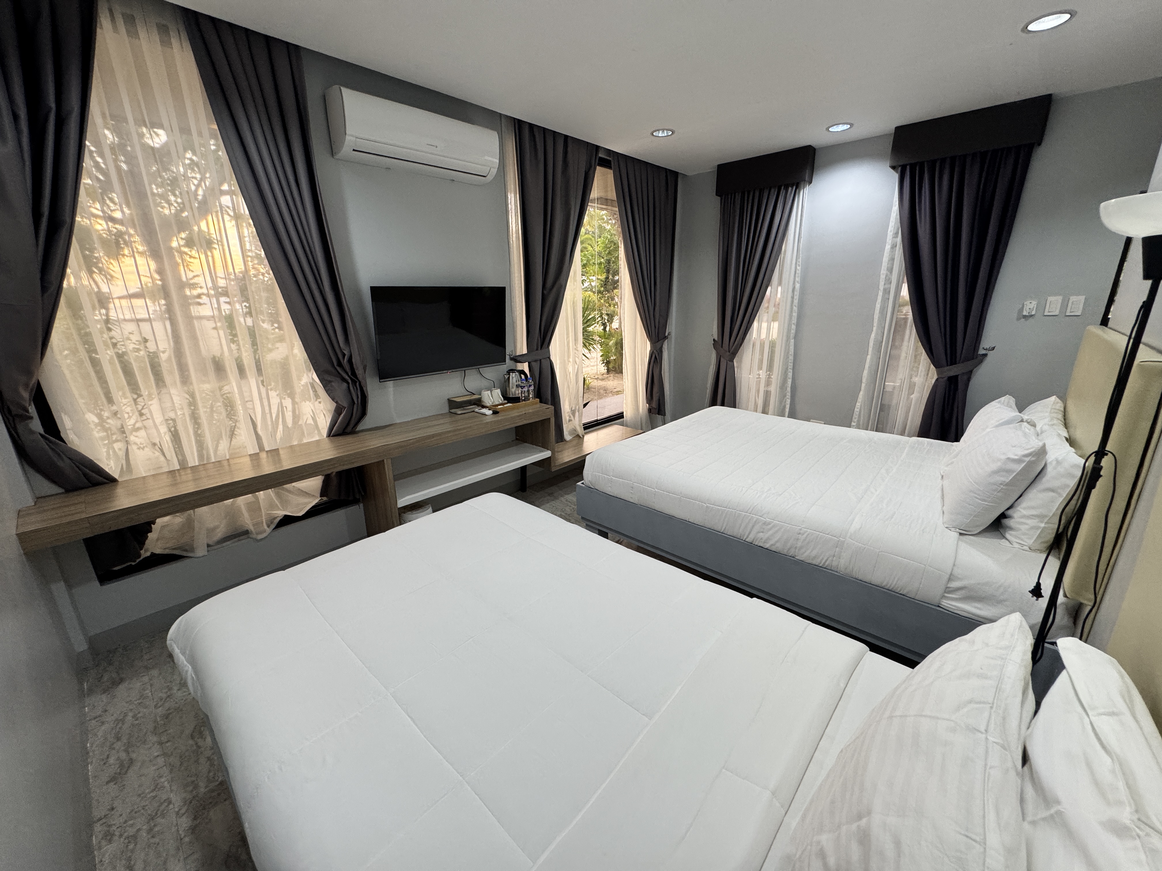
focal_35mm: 14
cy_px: 436
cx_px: 581
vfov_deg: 85.7
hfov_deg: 102.1
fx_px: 470
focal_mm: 2.22
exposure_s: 1/120
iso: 200
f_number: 2.2
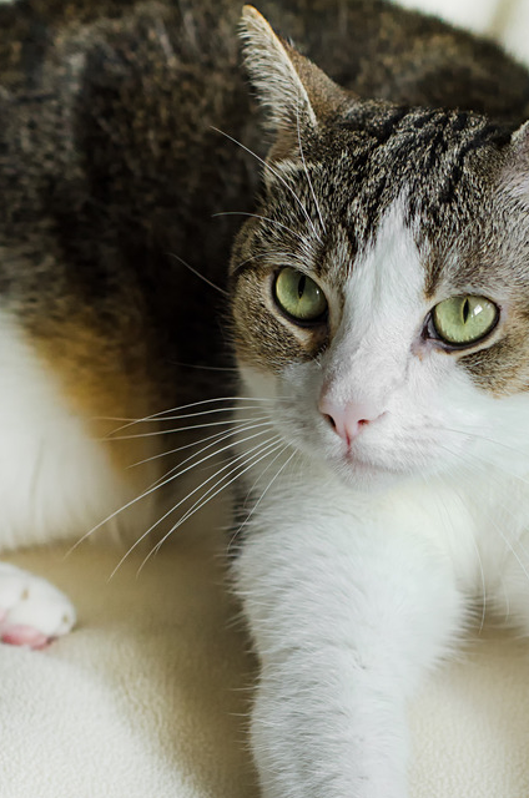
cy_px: 630
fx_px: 3055
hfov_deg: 9.9
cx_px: 410
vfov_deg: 14.8
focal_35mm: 138
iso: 250
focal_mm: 50
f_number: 3.5
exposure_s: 1/200
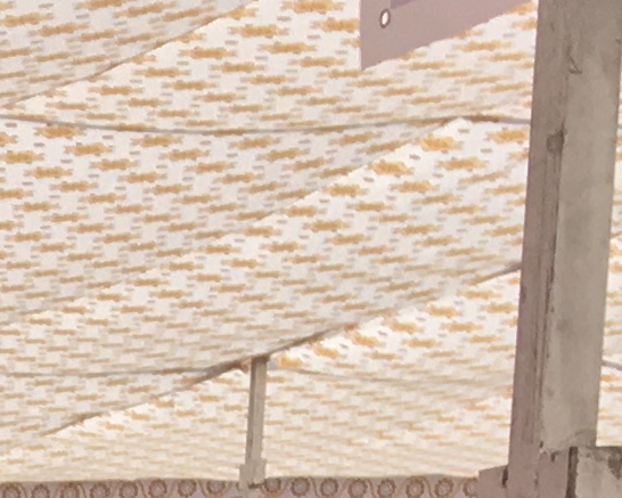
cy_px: 1669
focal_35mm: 209
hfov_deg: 7.9
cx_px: -1253
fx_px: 3848
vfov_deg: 6.5
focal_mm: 4.15
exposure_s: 1/974
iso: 25
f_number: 2.2
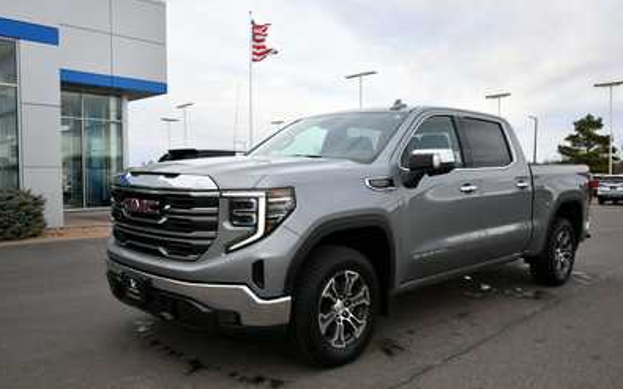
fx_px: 526
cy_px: 196
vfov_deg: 40.6
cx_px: 309
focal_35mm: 31
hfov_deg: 61.2
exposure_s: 1/250
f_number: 5.6
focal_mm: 20
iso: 250
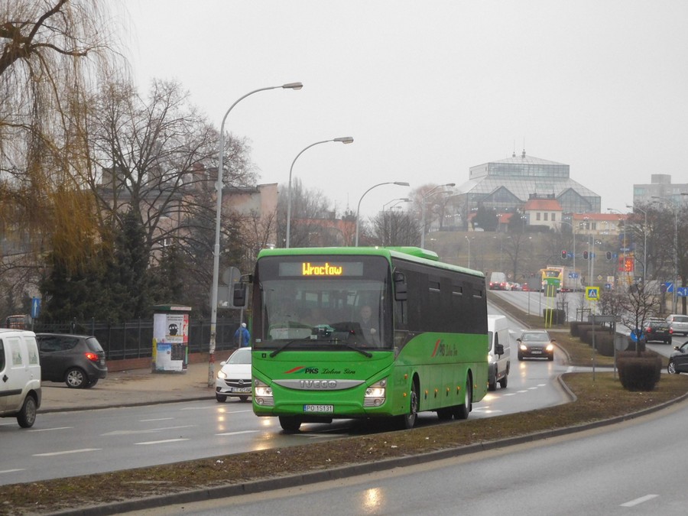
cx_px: 344
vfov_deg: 13.2
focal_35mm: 112
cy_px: 258
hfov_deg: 17.6
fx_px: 2226
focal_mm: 20
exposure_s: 1/160
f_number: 4.9
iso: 400
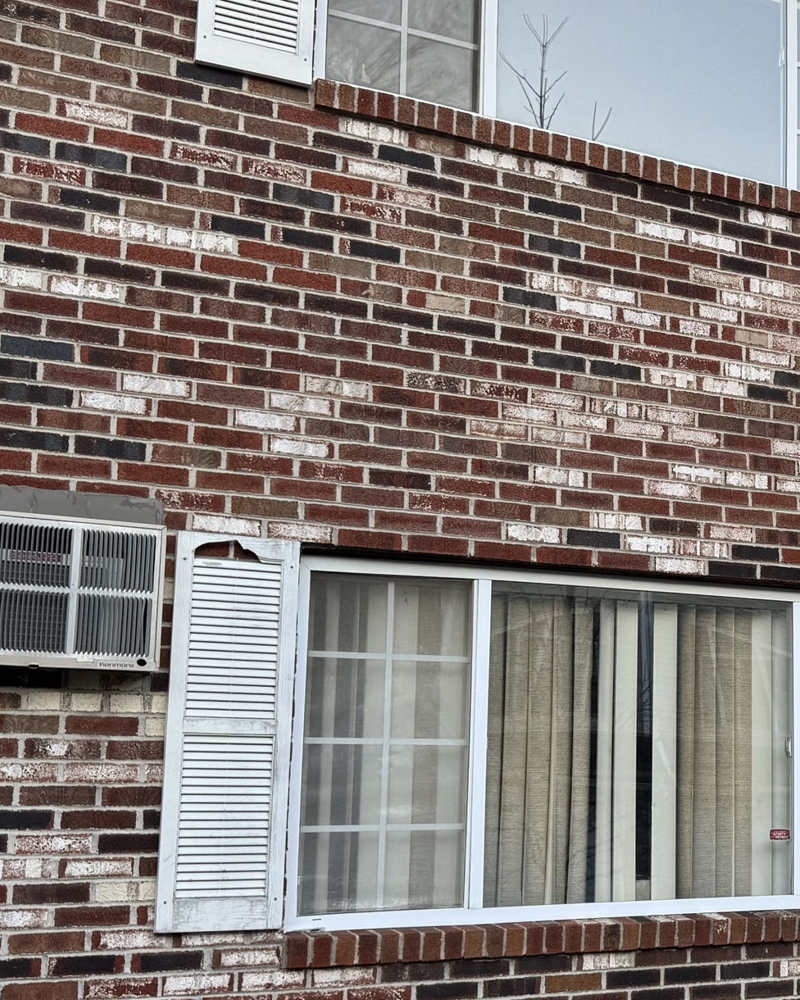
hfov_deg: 23.7
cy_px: 565
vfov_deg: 31.9
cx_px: 946
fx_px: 1746
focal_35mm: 59
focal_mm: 6.76
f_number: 1.78
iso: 80
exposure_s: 1/302
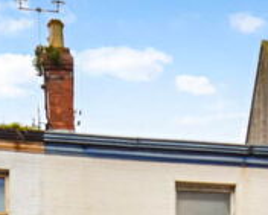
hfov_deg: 26.1
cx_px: 123
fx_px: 578
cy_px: 355
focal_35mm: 73
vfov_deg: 17.9
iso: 100
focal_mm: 13
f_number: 5
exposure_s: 1/200
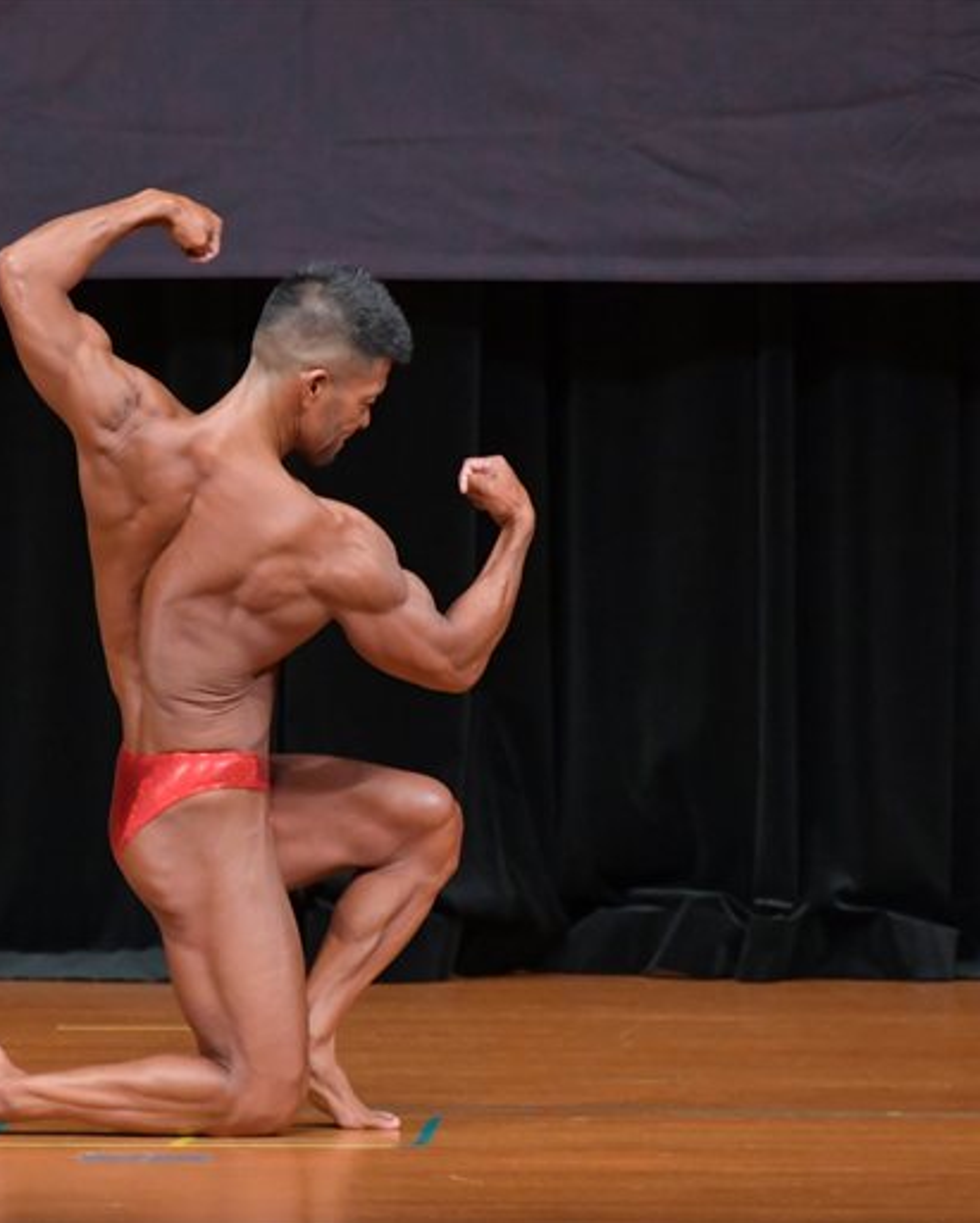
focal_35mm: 446
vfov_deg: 4.3
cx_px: 266
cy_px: 613
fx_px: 16155
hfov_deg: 3.5
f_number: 5.6
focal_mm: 210
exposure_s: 1/400
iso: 5000
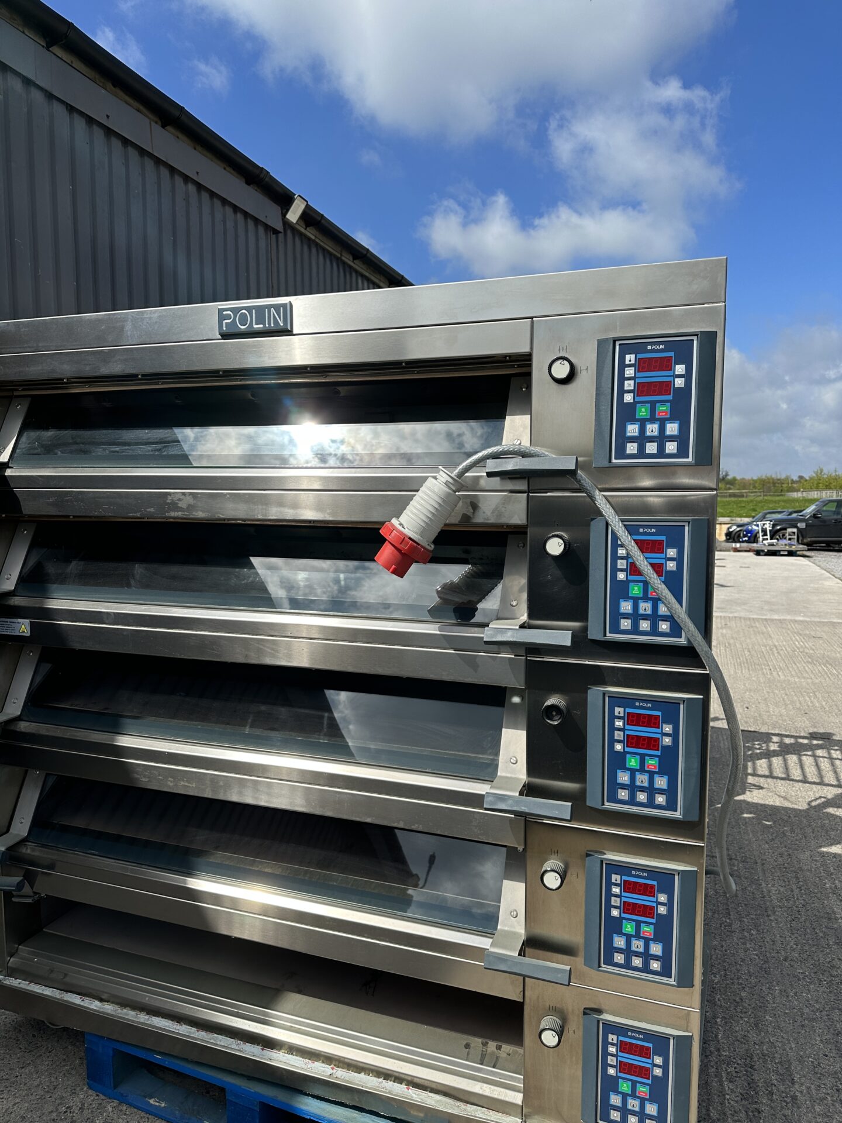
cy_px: 562
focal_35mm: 24
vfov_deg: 71.6
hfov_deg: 56.8
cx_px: 421
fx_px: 778
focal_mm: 6.86
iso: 80
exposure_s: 1/5000
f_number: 1.78
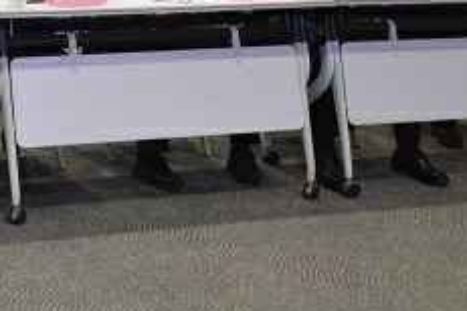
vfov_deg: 12.4
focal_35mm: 106
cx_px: -160
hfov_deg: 17.9
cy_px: -127
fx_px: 1375
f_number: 3.8
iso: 1100
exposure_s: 1/60
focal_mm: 24
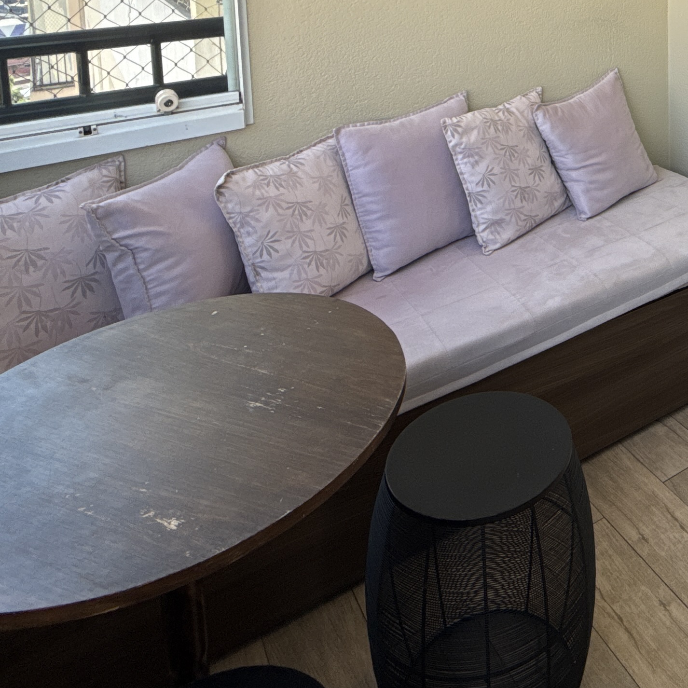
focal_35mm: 35
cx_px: 648
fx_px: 787
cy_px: -24
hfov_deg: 42.4
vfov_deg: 40.4
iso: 50
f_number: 2.2
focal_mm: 2.22
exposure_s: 1/383
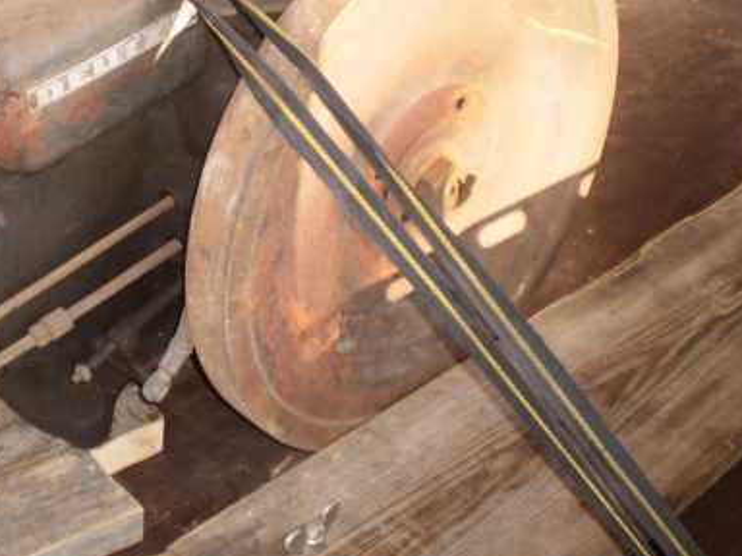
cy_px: 122
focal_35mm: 60
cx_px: 174
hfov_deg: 31.5
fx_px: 1286
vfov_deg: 24.1
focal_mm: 6.3
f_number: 3.1
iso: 64
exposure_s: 1/125
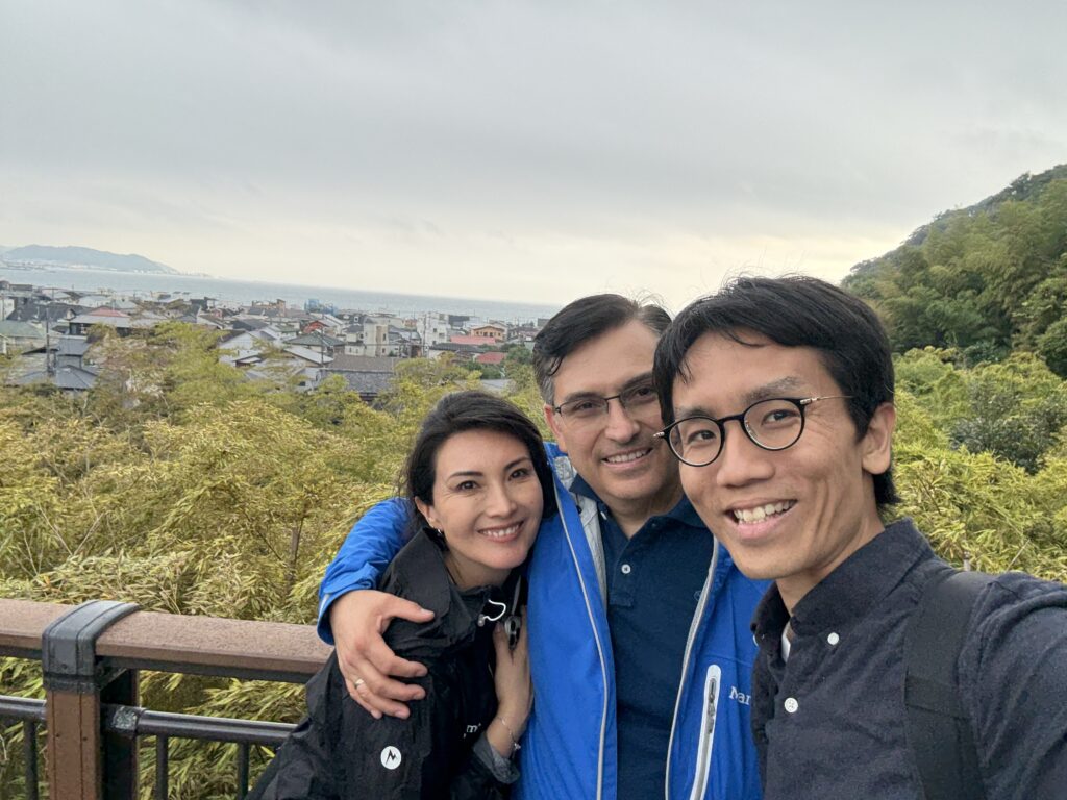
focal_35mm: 23
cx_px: 534
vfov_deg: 58.9
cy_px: 400
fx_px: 709
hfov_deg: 73.9
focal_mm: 2.69
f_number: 1.9
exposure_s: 1/60
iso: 80
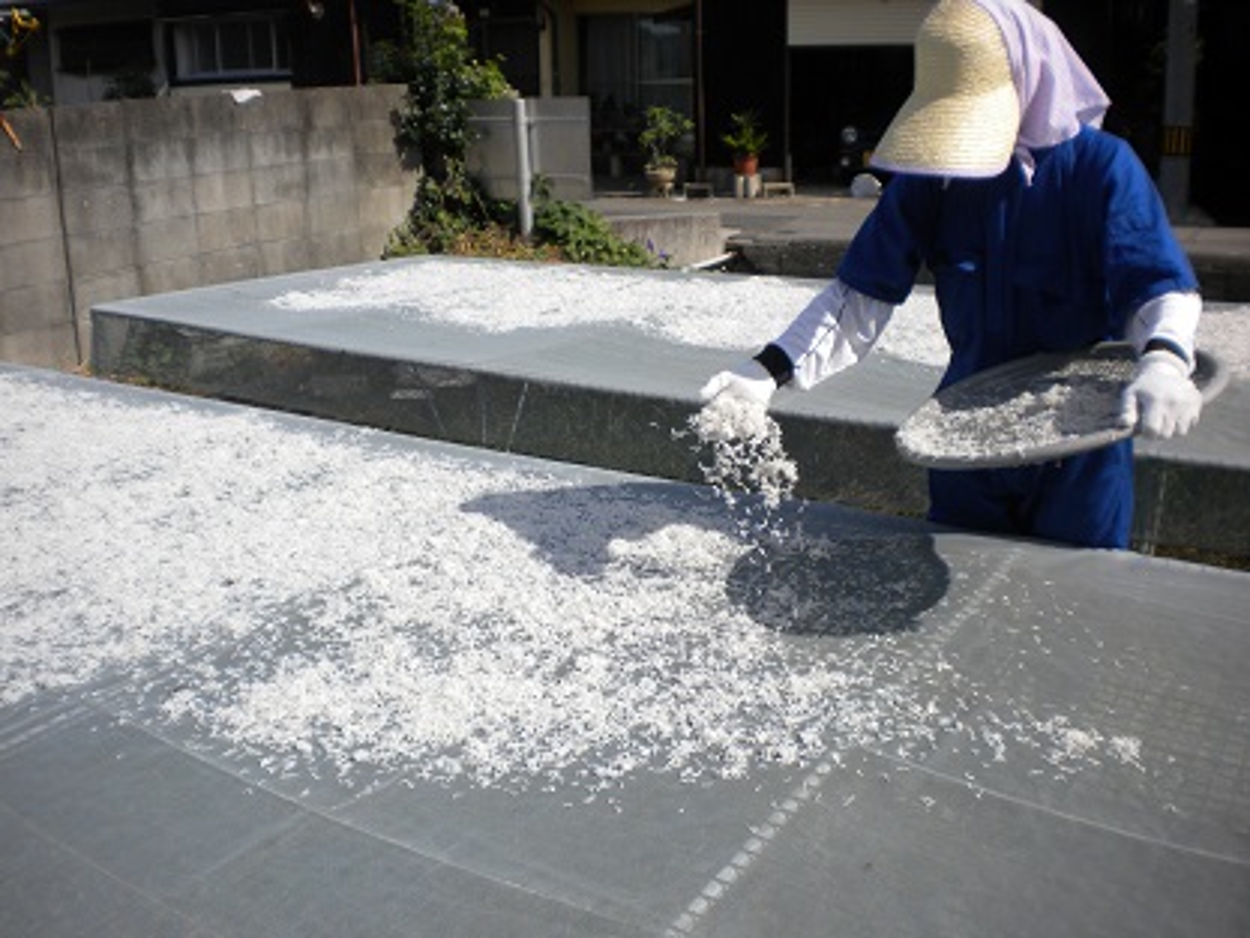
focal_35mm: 35
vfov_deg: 40.7
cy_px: 469
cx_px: 625
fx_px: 1264
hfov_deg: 52.6
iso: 80
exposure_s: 1/850
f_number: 4.6
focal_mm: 6.3
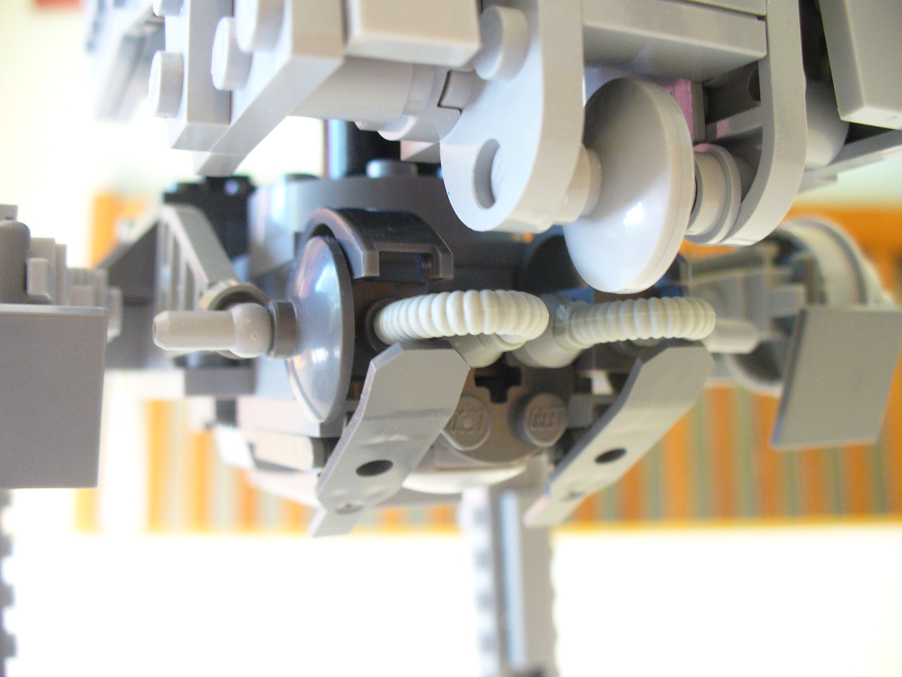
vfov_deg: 38.7
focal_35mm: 37
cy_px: 338
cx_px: 451
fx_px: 964
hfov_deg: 50.1
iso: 200
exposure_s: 1/13
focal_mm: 6.1
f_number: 2.8
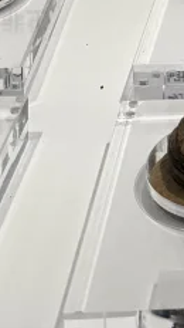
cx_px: 423
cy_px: -541
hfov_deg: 7.1
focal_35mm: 163
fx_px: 1413
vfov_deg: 10.6
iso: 80
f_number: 1.78
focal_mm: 6.76
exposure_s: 1/1174
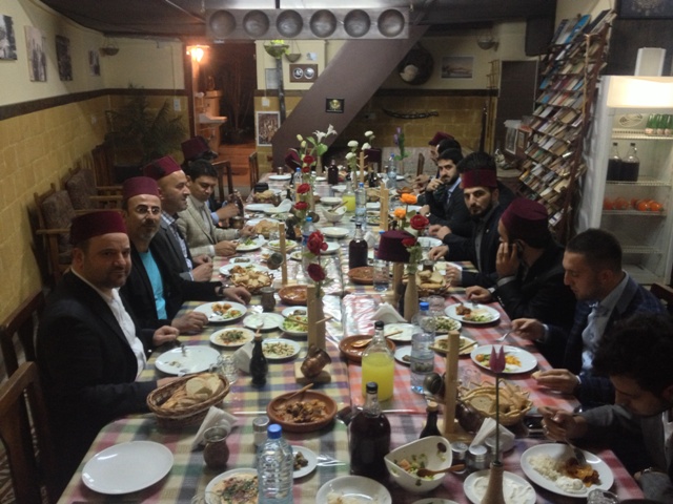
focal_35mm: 35
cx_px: 336
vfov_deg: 40.7
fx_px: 680
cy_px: 252
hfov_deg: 52.6
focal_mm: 4.28
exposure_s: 1/20
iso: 250
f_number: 2.4
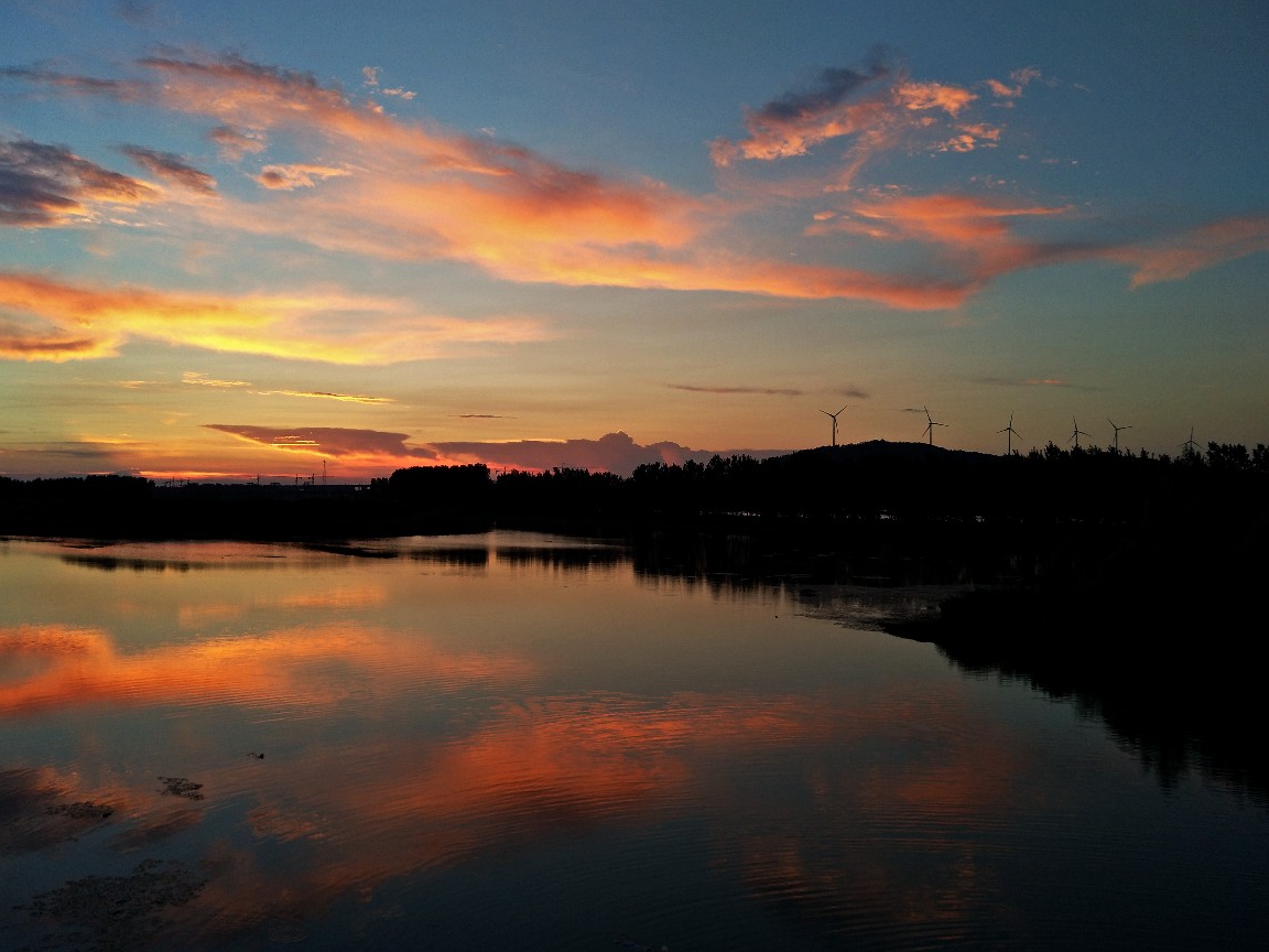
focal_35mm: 25
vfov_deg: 54.9
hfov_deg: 69.4
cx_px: 628
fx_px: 916
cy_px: 474
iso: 45
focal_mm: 4.1
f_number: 1.7
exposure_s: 1/100
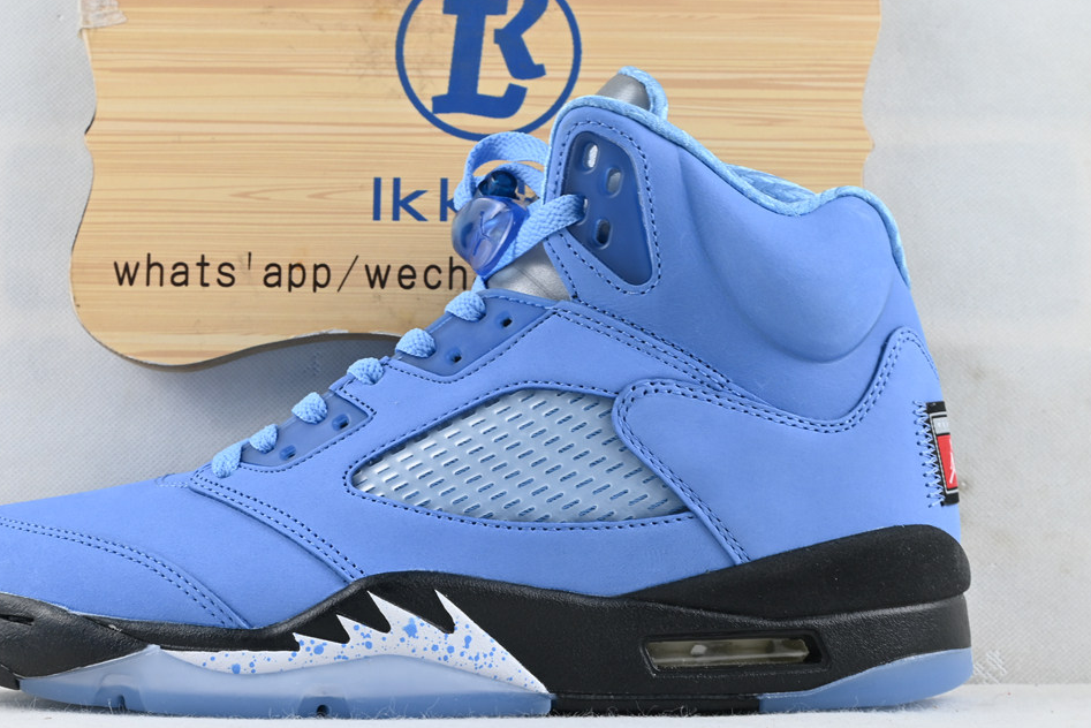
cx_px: 462
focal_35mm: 57
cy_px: 443
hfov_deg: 35.0
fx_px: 1728
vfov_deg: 23.7
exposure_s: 1/10
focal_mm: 30
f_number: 10
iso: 100
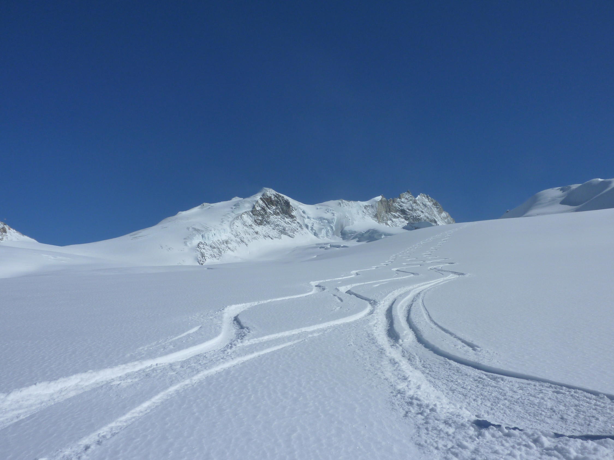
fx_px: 443
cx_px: 307
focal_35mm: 25
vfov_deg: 54.9
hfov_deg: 69.4
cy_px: 230
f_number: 6.3
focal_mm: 4.1
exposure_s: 1/1300
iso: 125
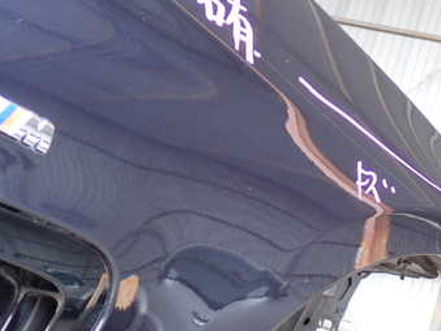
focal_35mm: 78
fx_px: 994
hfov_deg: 25.0
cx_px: 244
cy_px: 220
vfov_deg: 18.9
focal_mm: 7.84
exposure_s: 1/50
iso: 200
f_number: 2.9
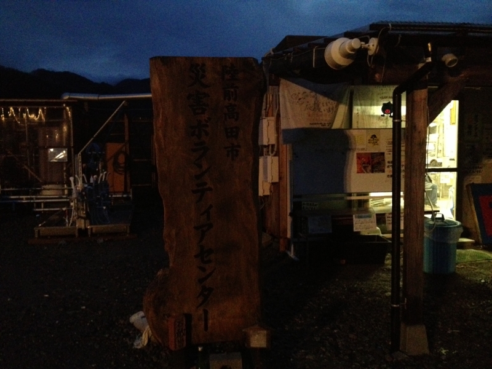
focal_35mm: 35
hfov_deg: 52.6
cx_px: 246
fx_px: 497
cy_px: 184
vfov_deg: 40.7
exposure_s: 1/15
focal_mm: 4.28
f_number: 2.4
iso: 800
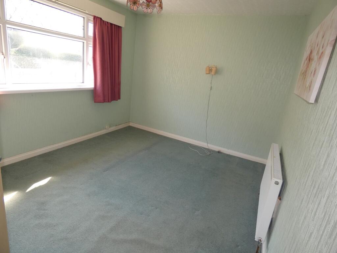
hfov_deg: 81.7
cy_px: 126
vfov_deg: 66.0
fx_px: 195
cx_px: 168
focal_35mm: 20
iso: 100
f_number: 2.8
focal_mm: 3.6
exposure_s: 1/60
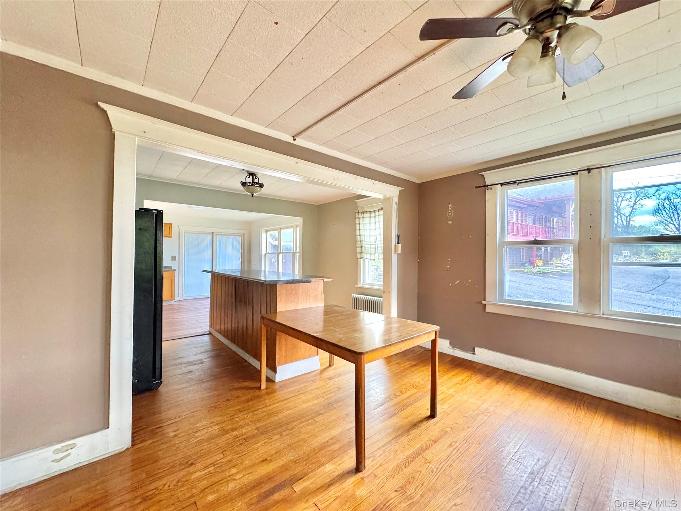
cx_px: 340
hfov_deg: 102.1
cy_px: 256
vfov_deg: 85.7
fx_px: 275
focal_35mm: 14
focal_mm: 2.22
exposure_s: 1/79
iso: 320
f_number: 2.2
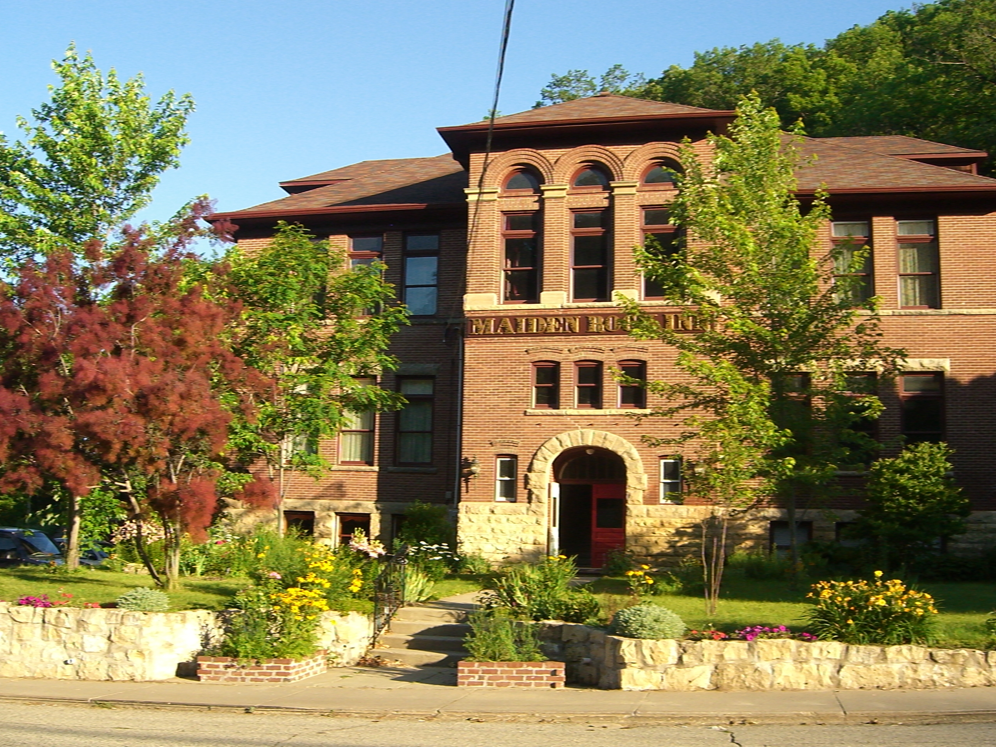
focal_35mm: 38
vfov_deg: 37.7
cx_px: 498
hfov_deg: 49.0
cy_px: 374
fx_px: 1093
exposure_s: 1/1000
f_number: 4
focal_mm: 7.9
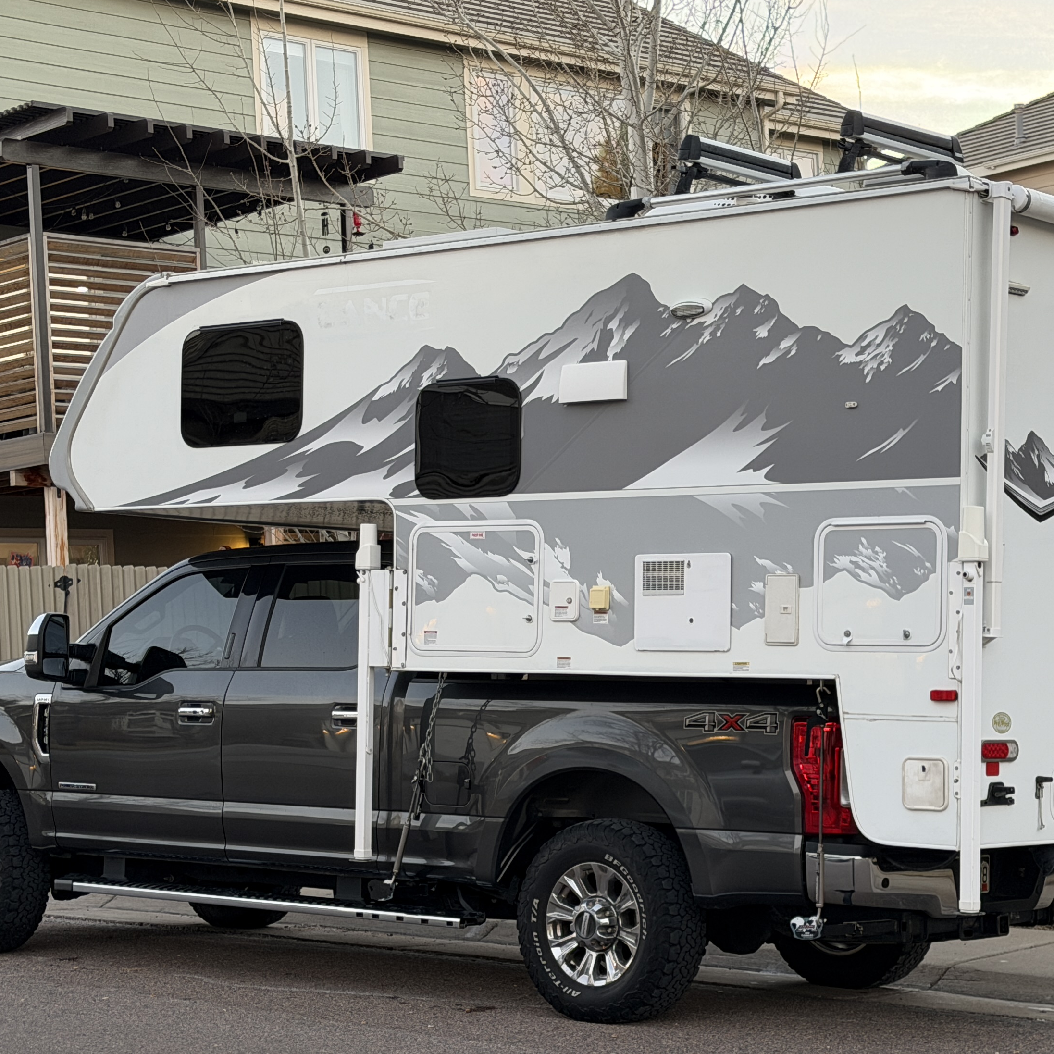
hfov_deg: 22.2
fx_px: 2687
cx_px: 594
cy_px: 597
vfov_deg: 22.2
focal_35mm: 78
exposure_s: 1/60
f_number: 1.78
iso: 125
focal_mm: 6.76
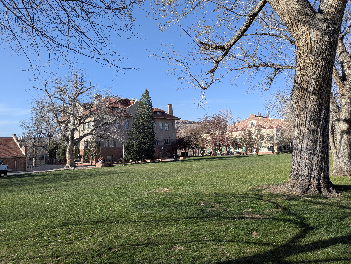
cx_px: 176
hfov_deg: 71.5
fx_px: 244
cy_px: 132
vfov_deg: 56.9
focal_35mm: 24
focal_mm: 6.81
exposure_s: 1/1272
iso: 43
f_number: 1.85
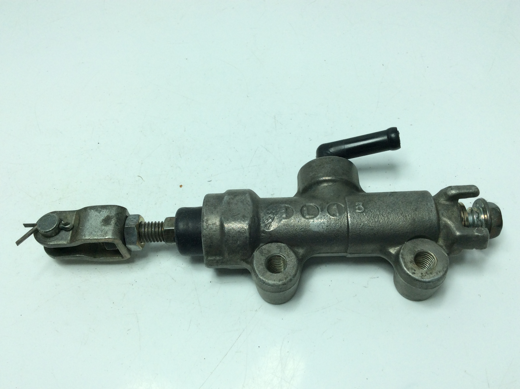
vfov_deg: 44.1
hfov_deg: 56.9
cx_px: 260
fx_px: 480
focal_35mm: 32
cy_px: 194
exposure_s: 1/545
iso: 32
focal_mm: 3.3
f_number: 2.4
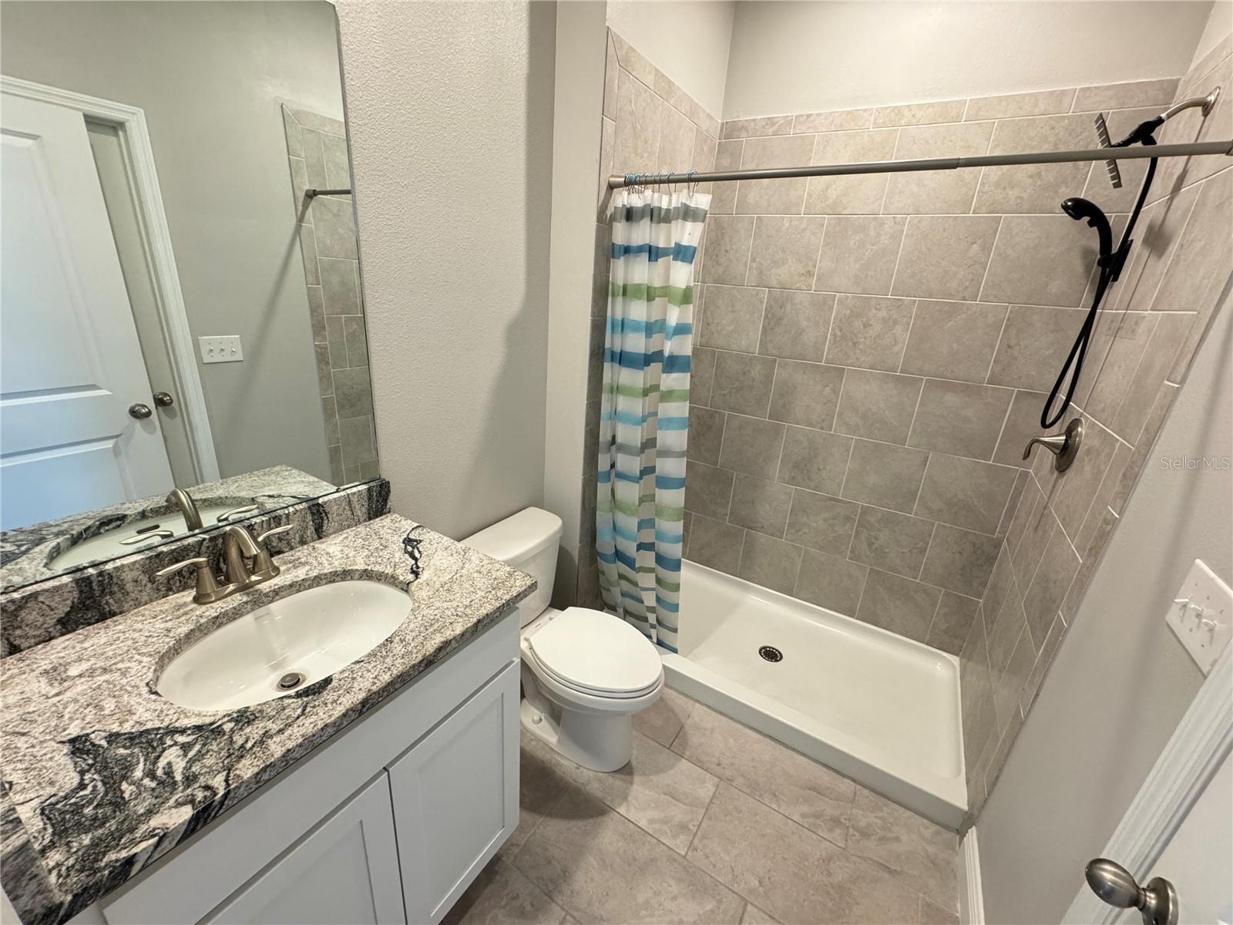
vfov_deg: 85.7
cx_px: 616
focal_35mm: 14
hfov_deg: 102.1
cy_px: 462
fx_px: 499
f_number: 2.2
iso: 320
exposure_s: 1/60
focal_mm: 2.22
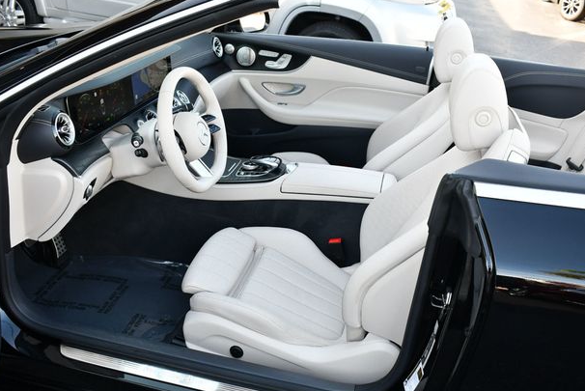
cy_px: 204
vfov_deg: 35.1
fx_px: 618
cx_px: 283
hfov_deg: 50.7
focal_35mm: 38
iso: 400
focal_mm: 18
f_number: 4.5
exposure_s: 1/250
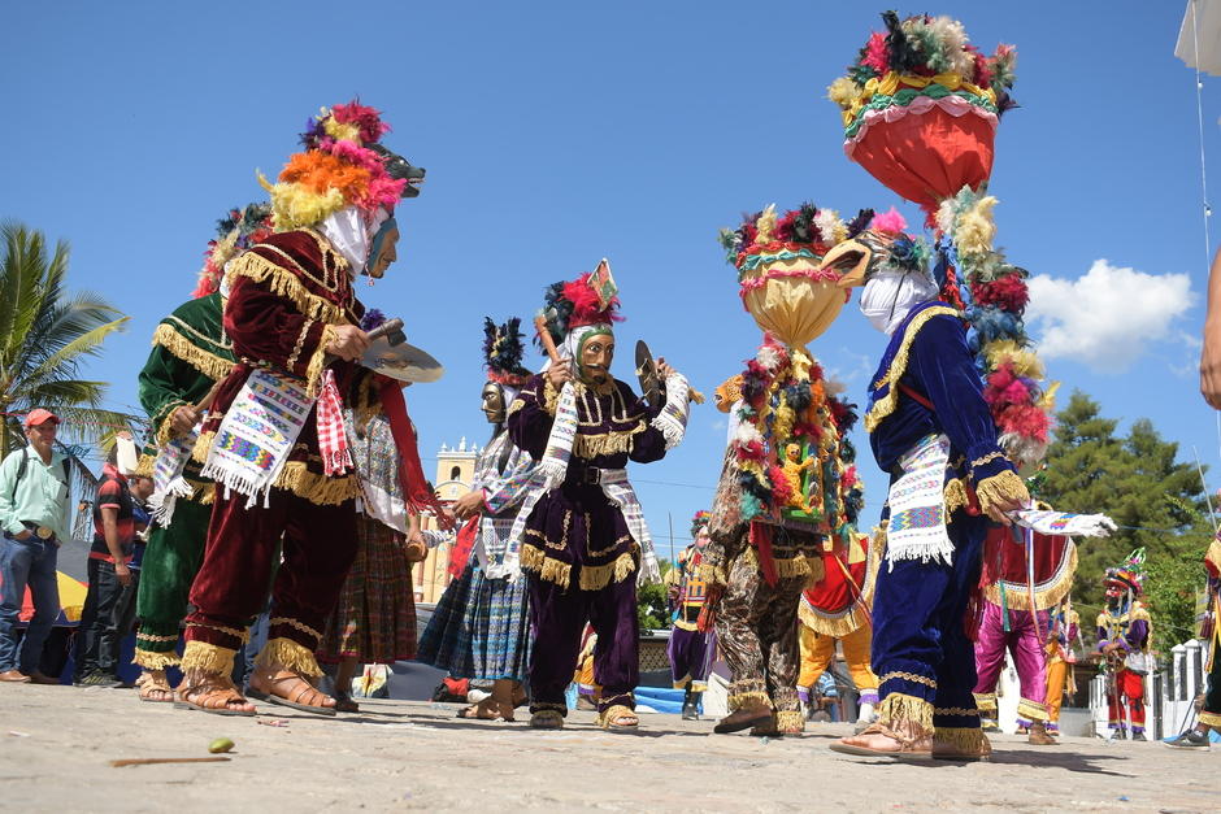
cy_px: 407
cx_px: 610
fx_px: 1255
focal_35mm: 37
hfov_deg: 51.9
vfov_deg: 36.0
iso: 100
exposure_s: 1/500
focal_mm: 25
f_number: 5.6
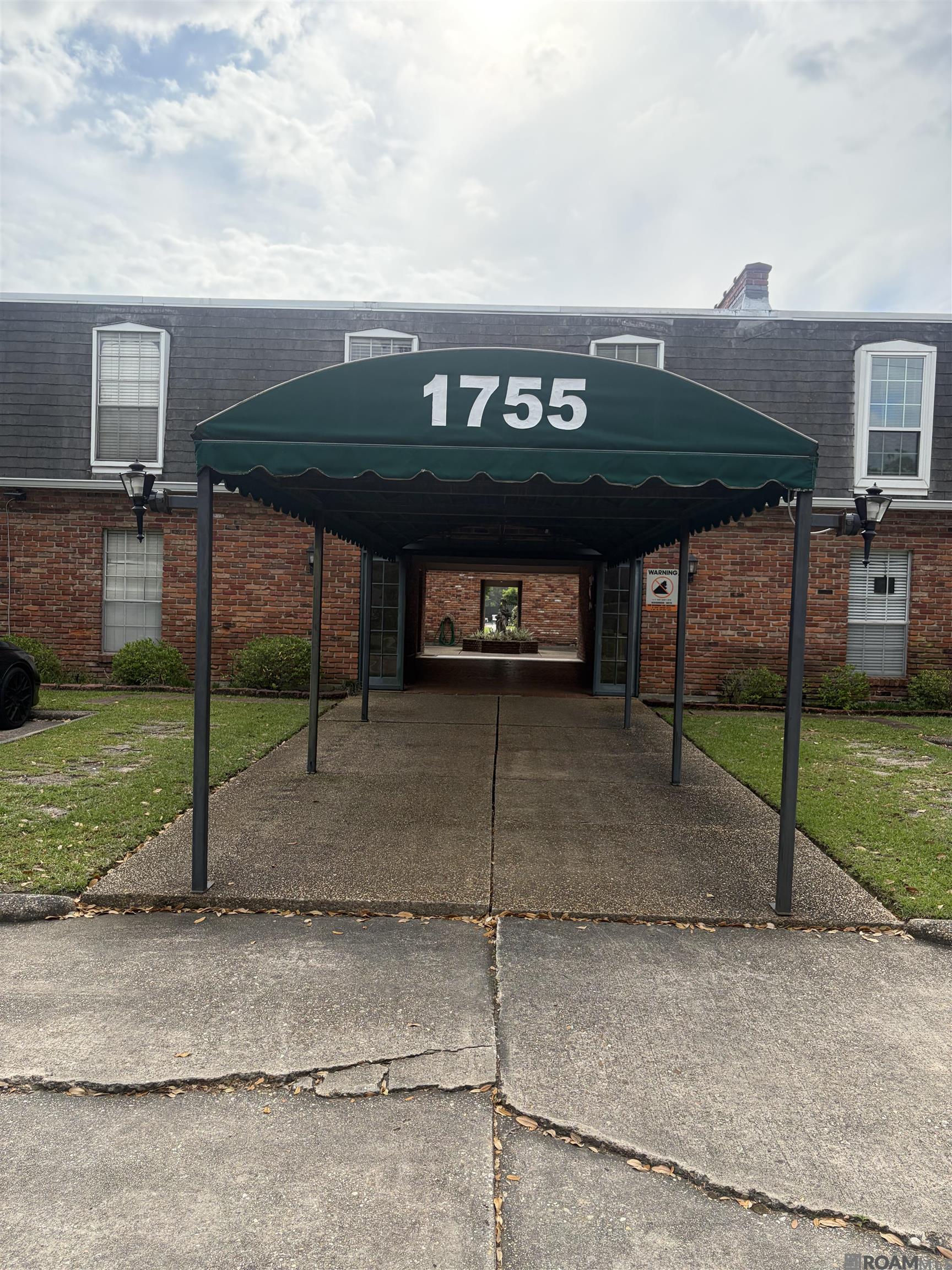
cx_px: 476
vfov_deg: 67.3
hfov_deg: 53.1
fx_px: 953
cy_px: 635
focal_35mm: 26
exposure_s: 1/2141
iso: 64
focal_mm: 5.96
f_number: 1.6
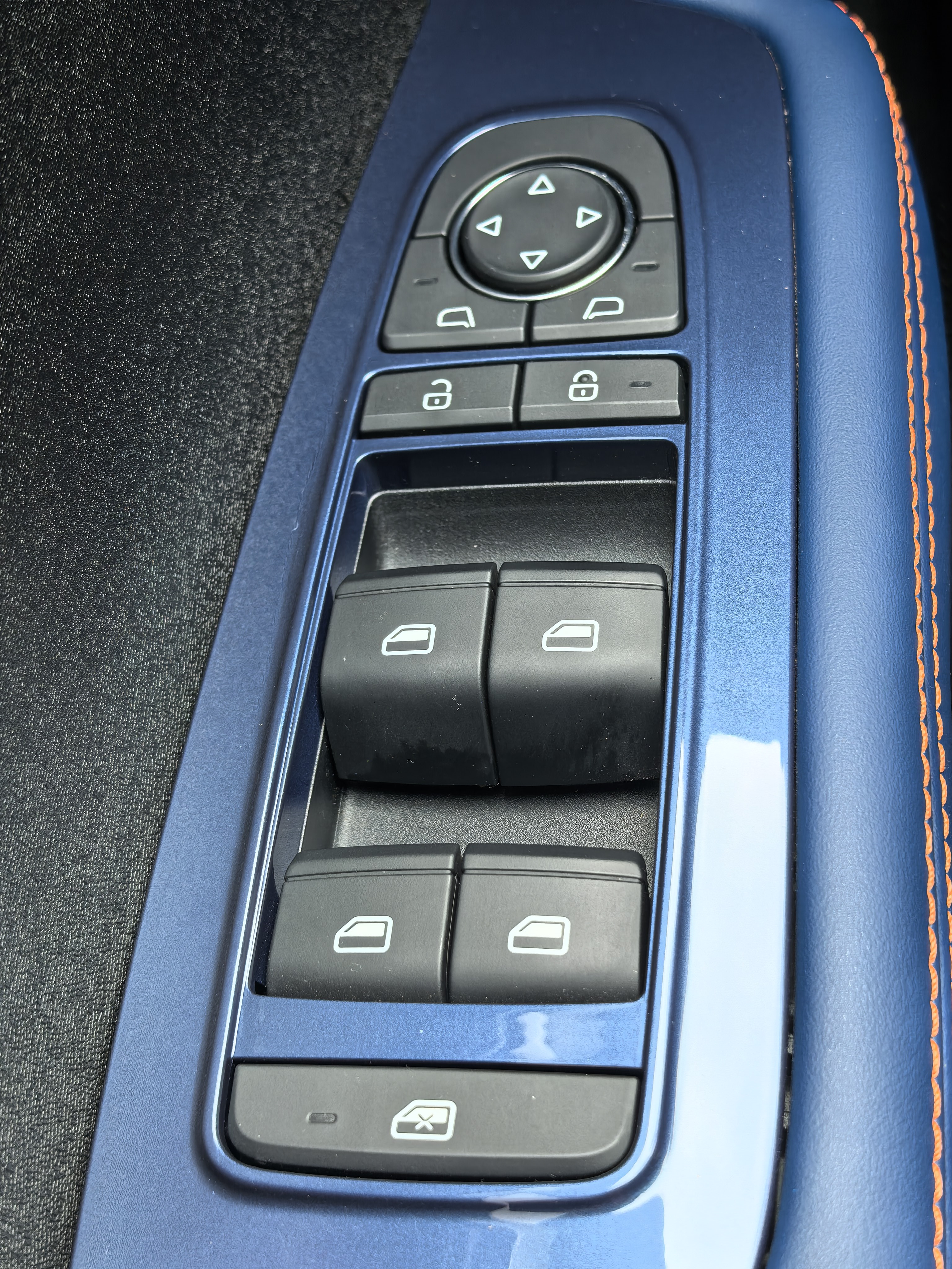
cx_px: 476
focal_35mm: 54
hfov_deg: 27.0
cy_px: 634
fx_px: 1980
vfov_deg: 35.5
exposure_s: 1/333
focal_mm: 6.98
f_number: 2
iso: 200
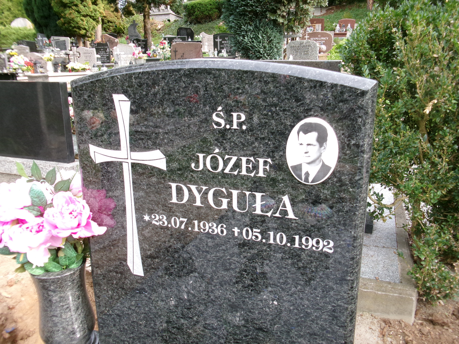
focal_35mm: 28
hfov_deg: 63.4
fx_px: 371
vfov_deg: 49.7
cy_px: 172
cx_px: 230
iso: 100
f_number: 3.9
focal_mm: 5.1
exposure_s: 1/80
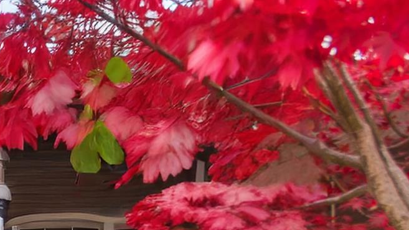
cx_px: -159
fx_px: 531
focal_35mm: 49
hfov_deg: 30.3
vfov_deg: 19.9
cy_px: 376
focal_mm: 10
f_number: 3.5
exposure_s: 1/15
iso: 100
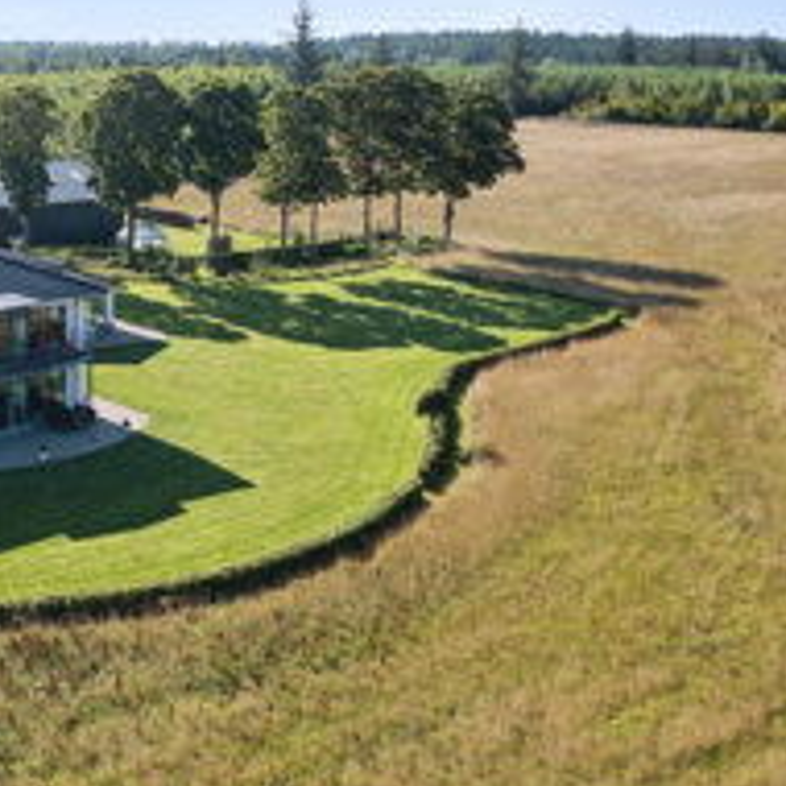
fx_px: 1284
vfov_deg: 34.0
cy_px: 360
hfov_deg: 32.5
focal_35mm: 50
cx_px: 95
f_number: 7.1
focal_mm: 10.26
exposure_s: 1/1250
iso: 100
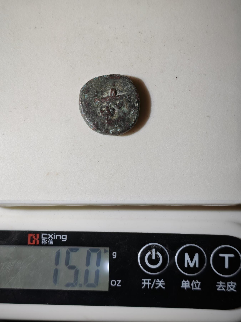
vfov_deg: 38.2
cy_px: 161
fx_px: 464
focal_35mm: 50
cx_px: 120
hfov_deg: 29.1
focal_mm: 5.85
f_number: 1.63
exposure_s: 1/359
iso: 50
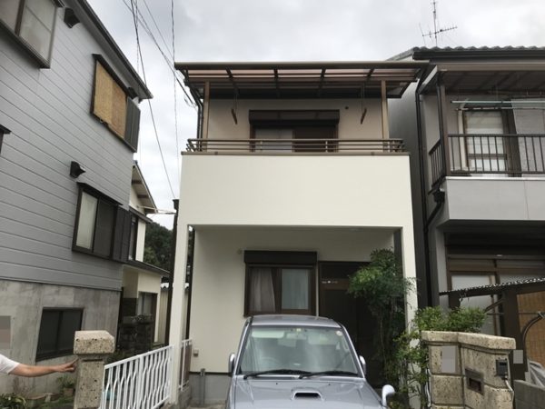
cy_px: 204
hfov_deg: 63.4
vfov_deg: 49.7
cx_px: 272
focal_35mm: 28
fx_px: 441
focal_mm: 3.99
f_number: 1.8
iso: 20
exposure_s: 1/2227
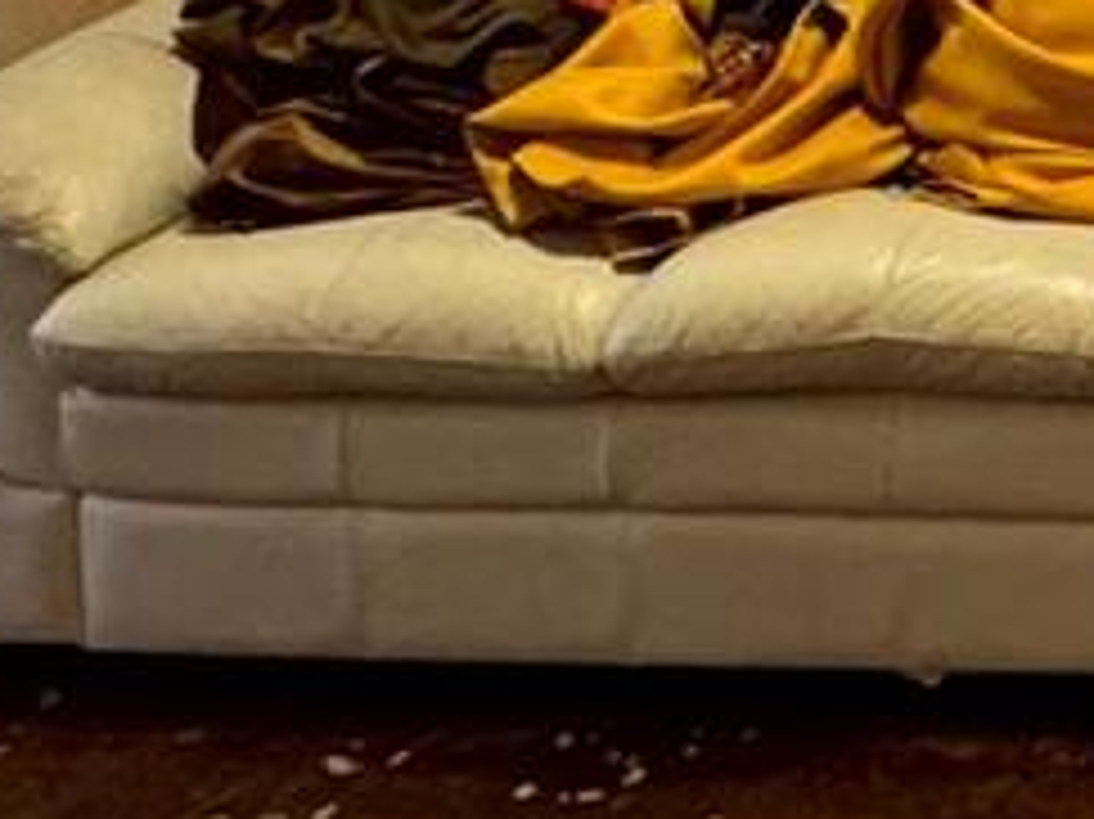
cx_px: 2019
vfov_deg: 14.5
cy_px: -547
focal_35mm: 92
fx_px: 2906
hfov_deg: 17.1
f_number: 2.2
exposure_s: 1/60
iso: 250
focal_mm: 2.22
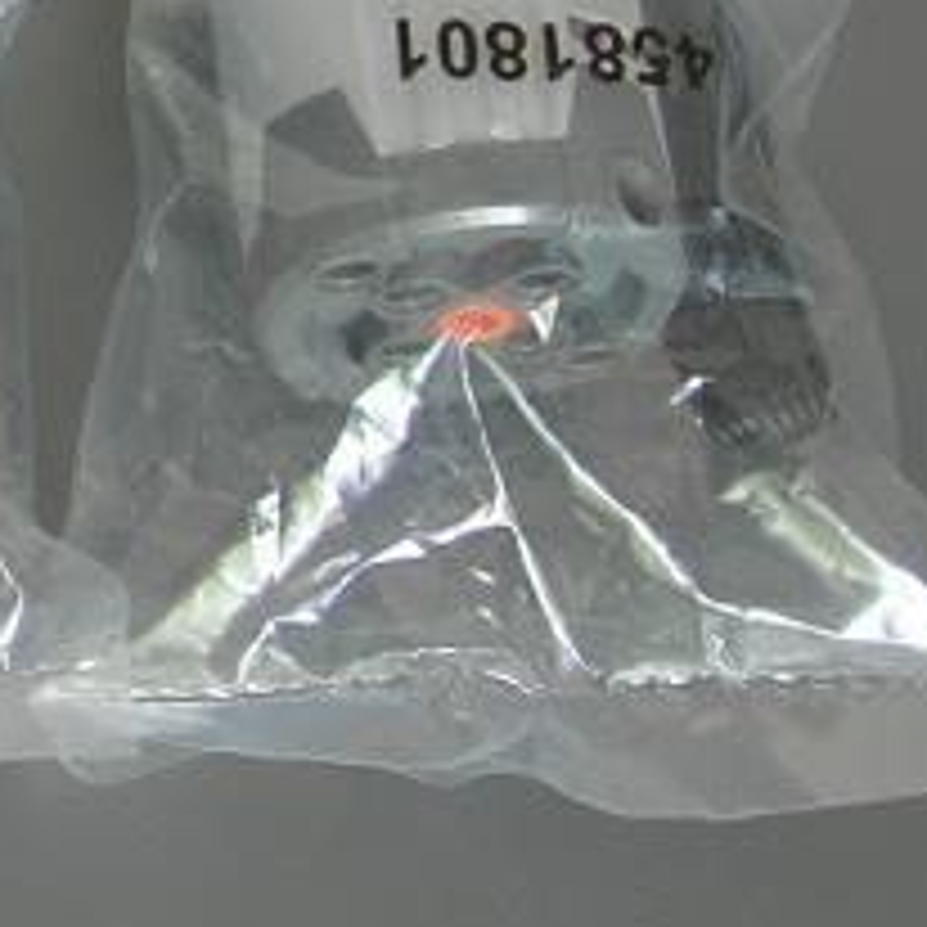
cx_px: -878
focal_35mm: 167
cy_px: -194
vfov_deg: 10.3
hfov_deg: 9.8
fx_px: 5060
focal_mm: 7.8
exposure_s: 1/13.2
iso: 64
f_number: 2.8
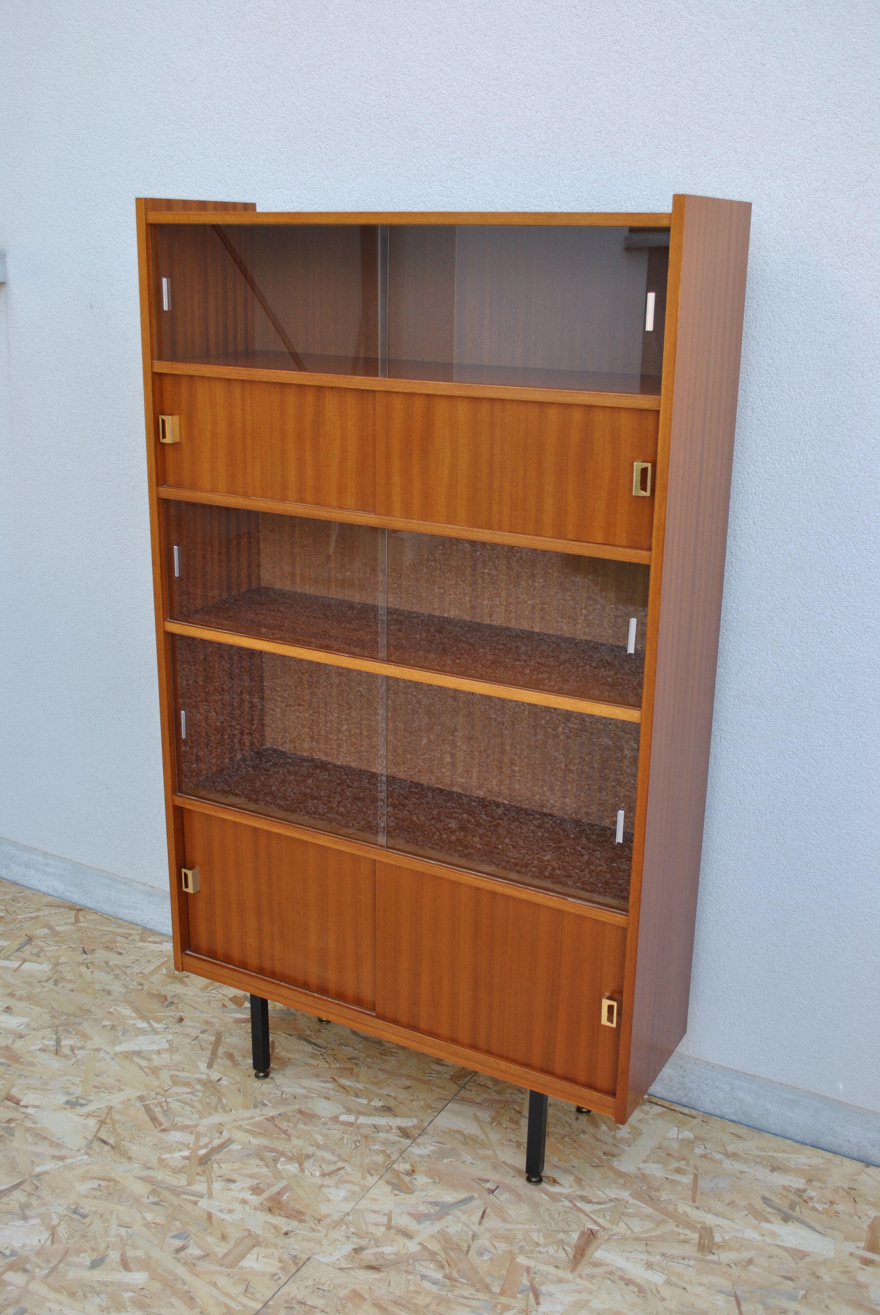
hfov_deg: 37.0
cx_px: 440
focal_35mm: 36
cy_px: 658
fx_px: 1316
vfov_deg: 53.1
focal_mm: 24
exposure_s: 1/125
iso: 200
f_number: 5.6
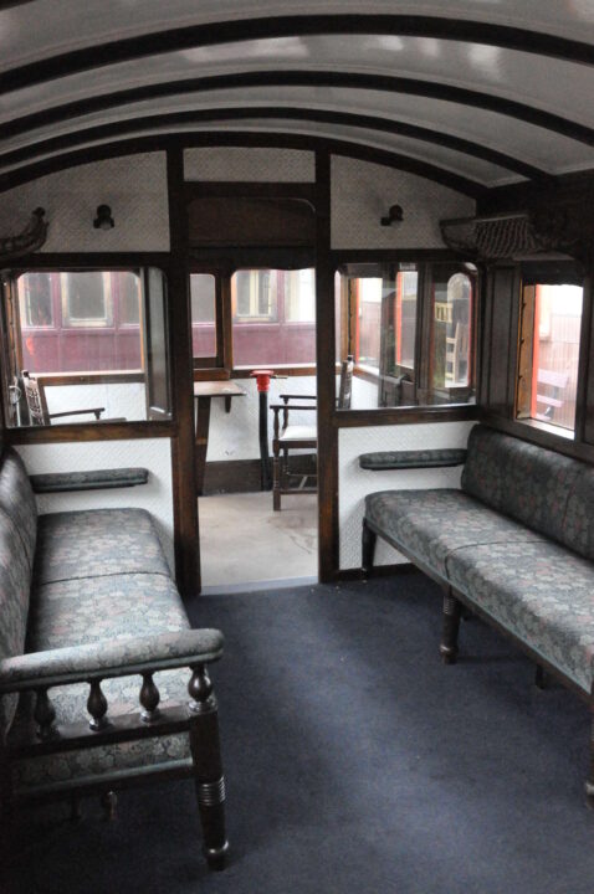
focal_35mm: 36
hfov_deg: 36.8
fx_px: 894
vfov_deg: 53.2
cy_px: 447
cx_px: 297
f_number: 5
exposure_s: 1/100
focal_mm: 24
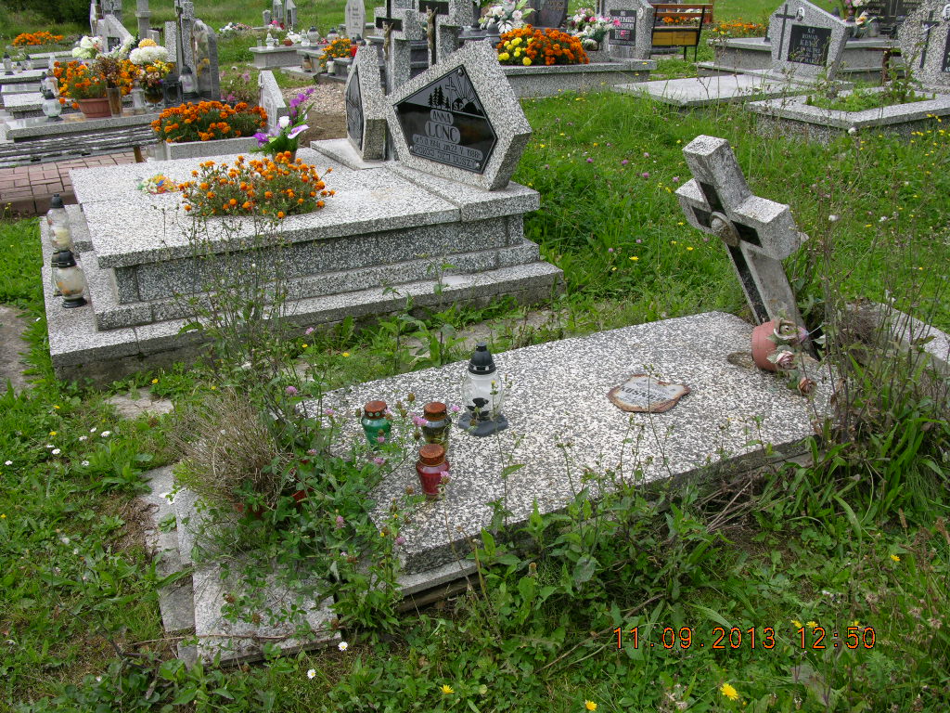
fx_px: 961
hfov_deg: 52.6
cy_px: 356
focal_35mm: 35
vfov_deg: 40.7
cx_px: 475
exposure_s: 1/160
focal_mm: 8.9
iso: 50
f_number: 5
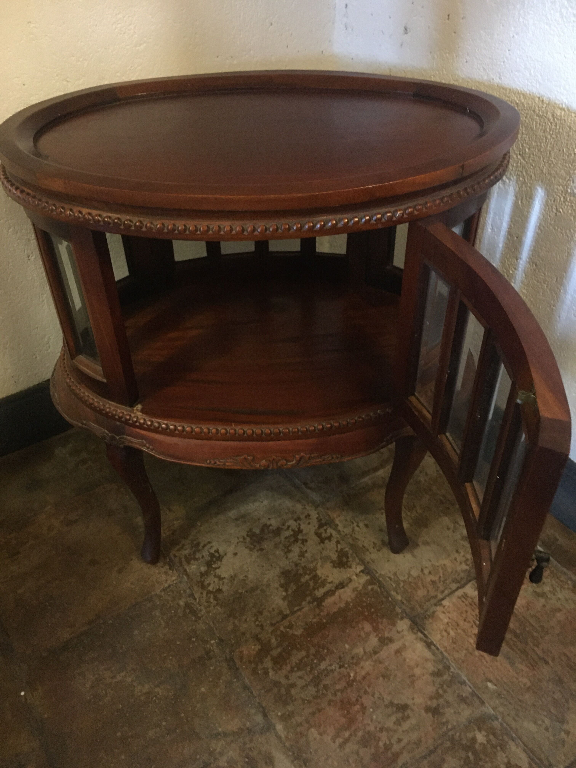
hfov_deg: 48.2
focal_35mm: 29
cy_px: 384
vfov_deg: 61.7
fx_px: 643
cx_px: 288
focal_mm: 4.15
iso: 400
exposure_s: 1/17
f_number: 2.2
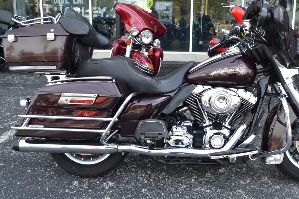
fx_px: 307
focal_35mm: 37
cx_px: 180
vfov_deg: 35.9
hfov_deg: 51.5
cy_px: 85
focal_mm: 20
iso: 200
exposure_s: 1/125
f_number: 5.6
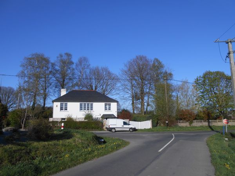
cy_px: 88
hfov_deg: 67.3
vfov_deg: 53.1
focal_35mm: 26
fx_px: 177
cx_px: 118
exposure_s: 1/1250
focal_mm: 4.6
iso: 80
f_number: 3.5
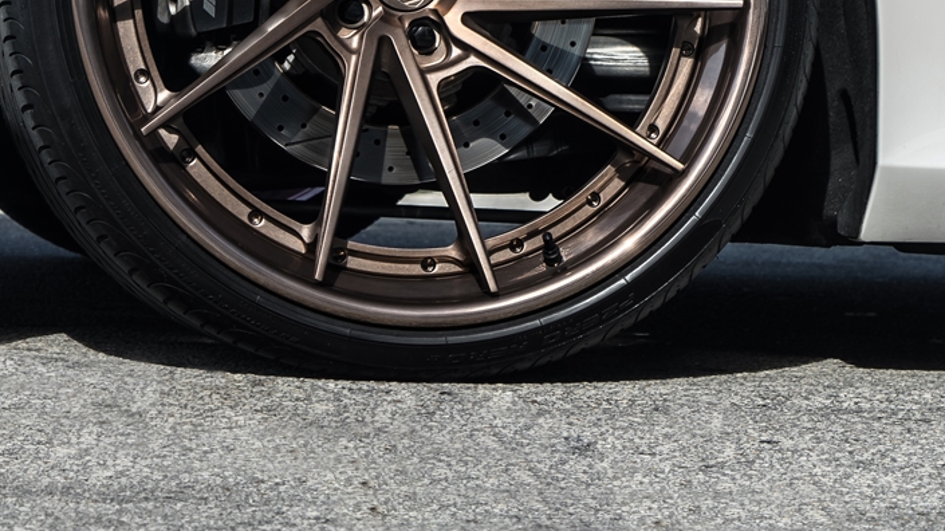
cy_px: -305
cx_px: 12
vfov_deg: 6.7
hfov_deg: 12.0
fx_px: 4434
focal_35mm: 177
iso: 64
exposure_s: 1/160
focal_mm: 62
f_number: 7.1
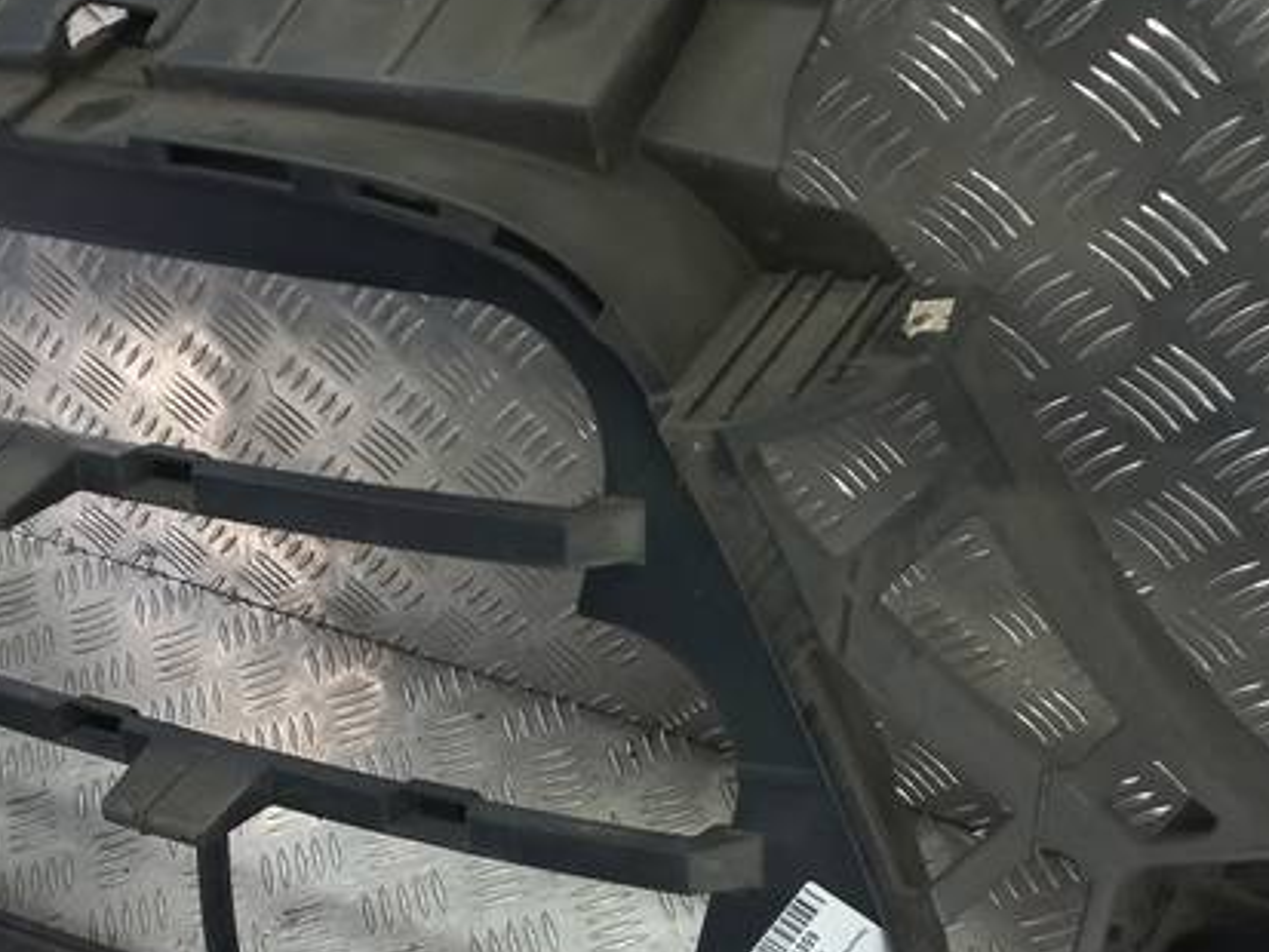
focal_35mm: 62
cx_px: 473
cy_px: 590
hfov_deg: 31.0
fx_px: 2274
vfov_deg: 23.6
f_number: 1.8
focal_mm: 4.6
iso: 80
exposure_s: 1/50
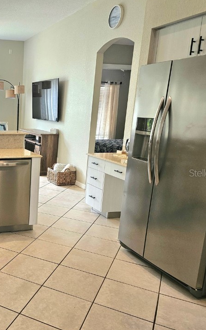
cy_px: 173
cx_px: -4
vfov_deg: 55.3
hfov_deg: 33.0
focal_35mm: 35
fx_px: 314
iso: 125
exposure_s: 1/120
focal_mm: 5.4
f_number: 1.8
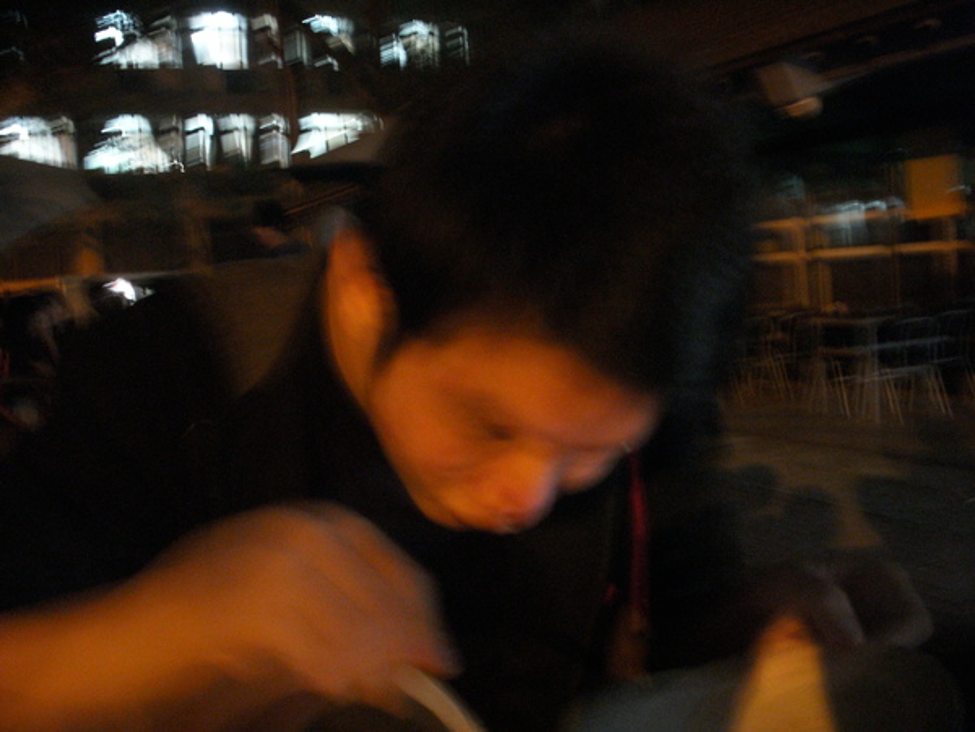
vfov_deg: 37.7
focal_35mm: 38
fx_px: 1070
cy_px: 366
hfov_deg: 49.0
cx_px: 488
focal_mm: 6.3
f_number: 3.3
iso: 400
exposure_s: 1
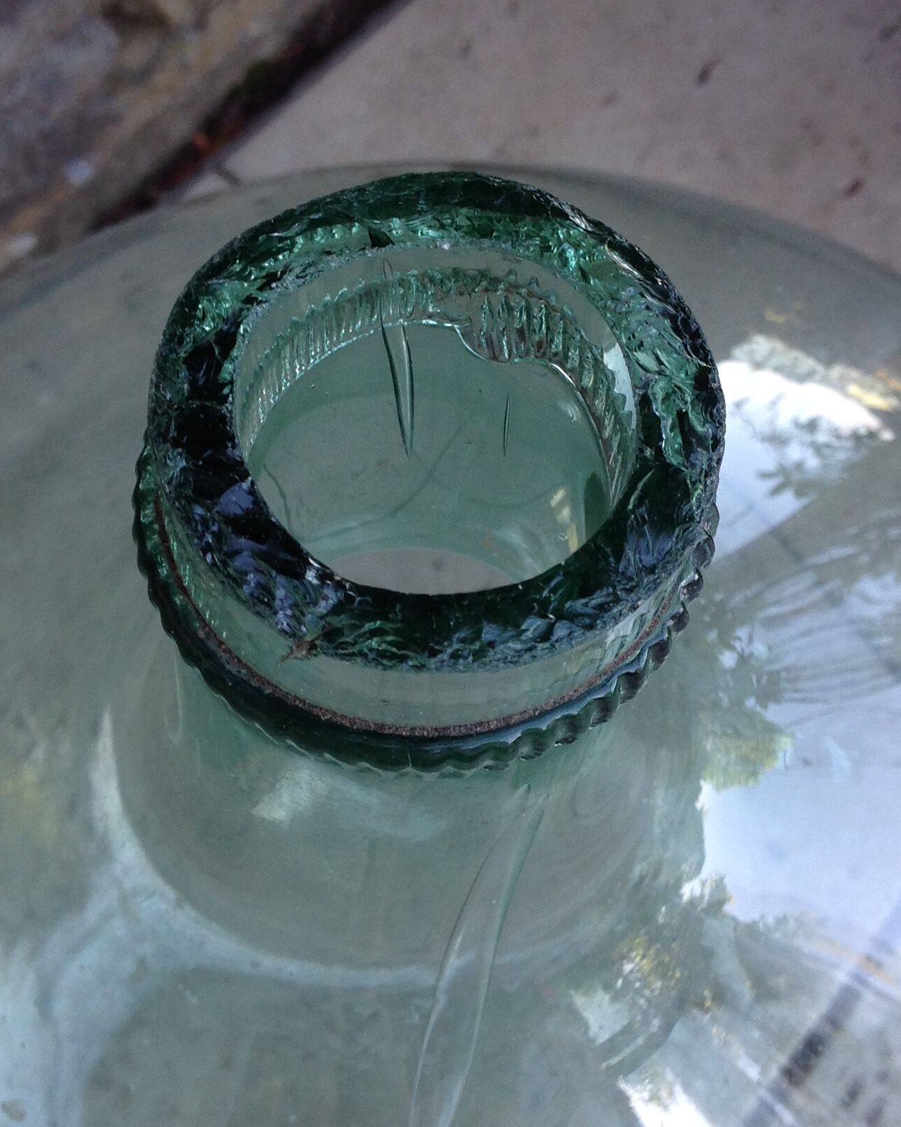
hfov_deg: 27.6
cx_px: 504
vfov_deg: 34.2
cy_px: 555
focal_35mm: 55
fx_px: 1834
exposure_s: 1/60
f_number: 2.4
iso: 64
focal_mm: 4.28
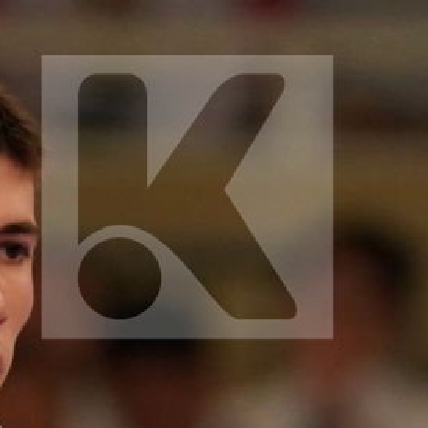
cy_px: 750
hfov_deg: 1.1
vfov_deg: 1.1
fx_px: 23179
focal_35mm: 1657
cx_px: 187
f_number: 2.8
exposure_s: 1/1000
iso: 1250
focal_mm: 198
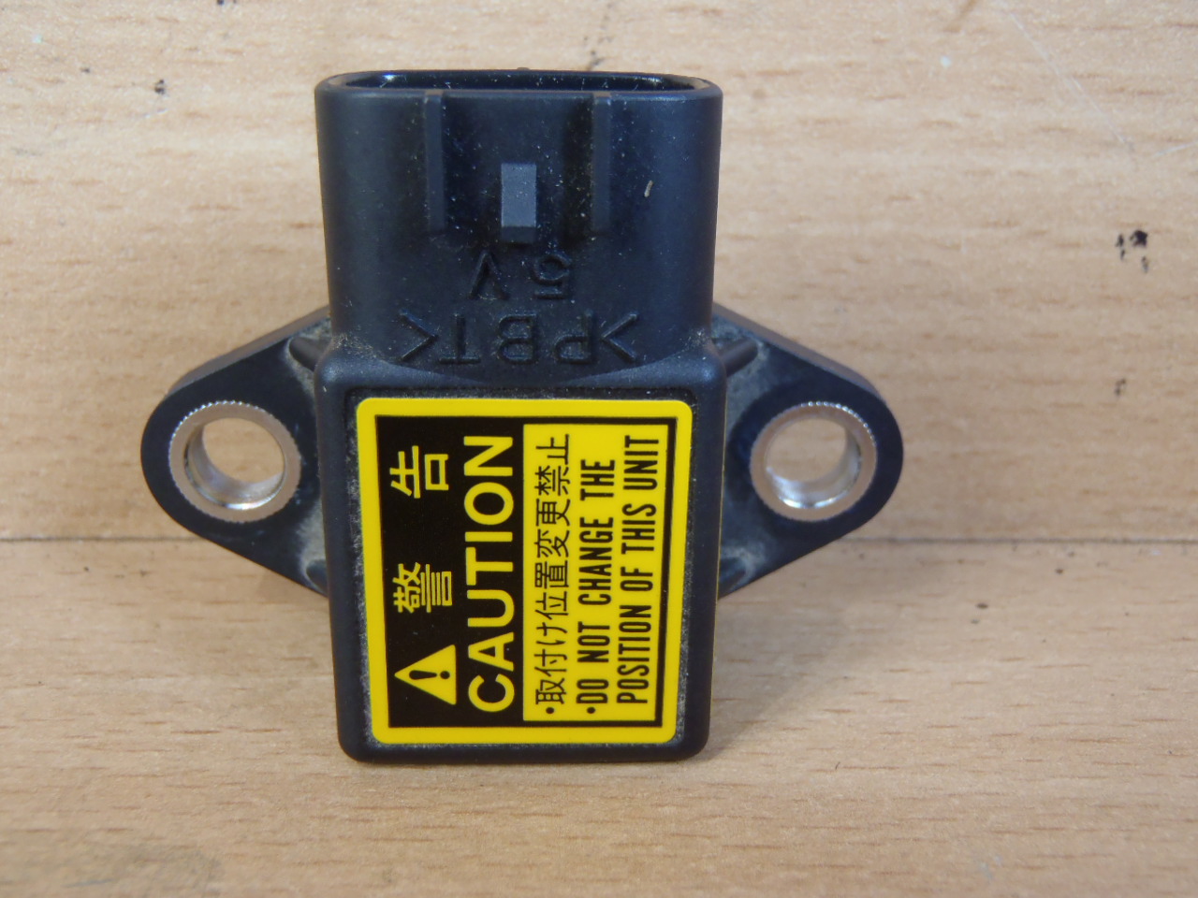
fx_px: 1281
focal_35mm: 37
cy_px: 449
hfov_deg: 50.1
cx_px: 599
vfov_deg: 38.7
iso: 200
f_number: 4.7
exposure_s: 1/25
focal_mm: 6.64
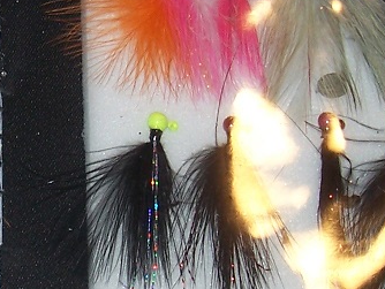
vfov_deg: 11.3
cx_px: -20
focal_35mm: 131
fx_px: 1458
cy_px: 152
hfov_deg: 14.7
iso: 80
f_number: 2.7
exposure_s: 1/60
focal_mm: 5.6
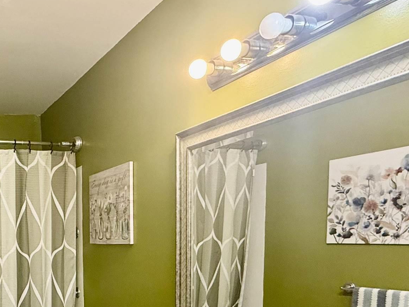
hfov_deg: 44.6
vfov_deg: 35.4
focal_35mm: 37
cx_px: 25
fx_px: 437
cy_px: 300
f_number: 2.2
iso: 320
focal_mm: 2.22
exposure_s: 1/120
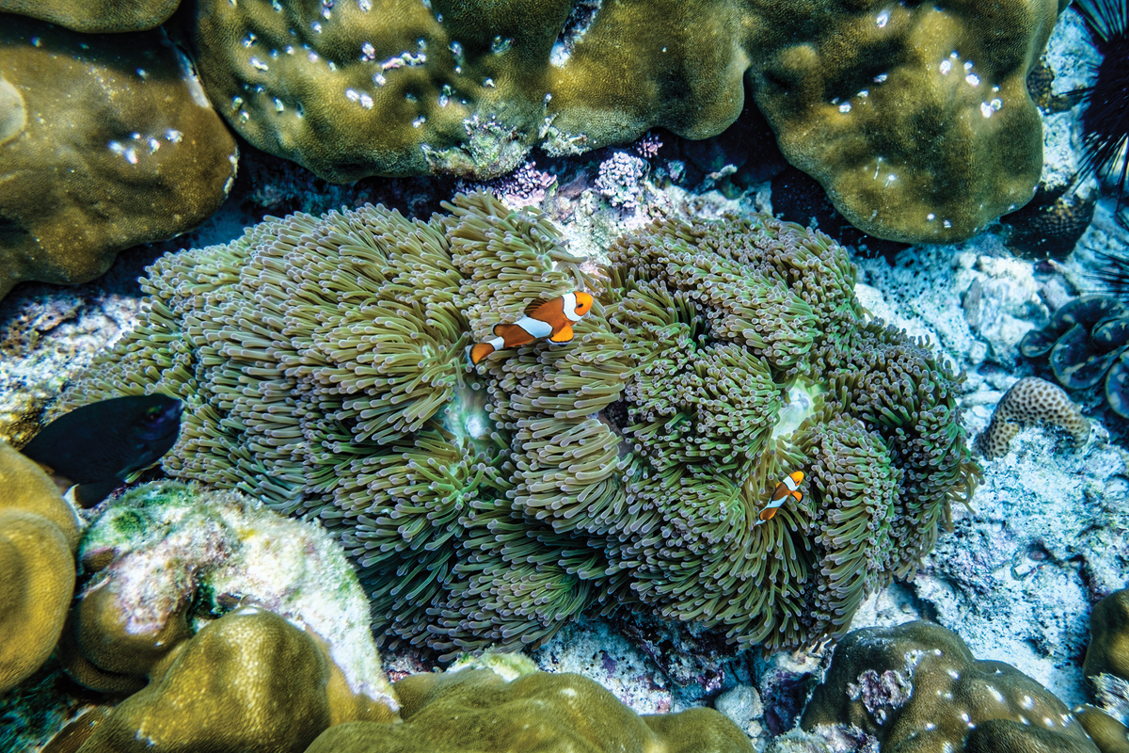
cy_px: 376
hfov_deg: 67.4
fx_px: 847
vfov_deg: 47.9
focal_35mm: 27
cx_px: 564
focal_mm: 18
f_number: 5
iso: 200
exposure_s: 1/140
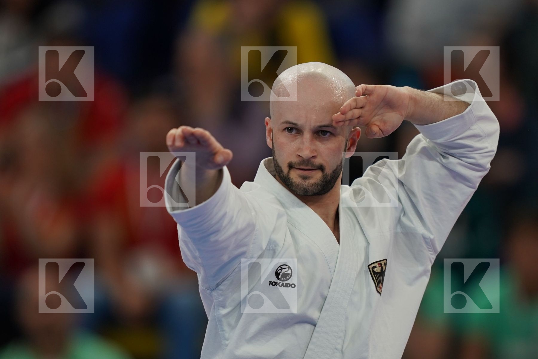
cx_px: 269
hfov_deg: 3.4
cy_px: 180
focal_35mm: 600
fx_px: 8966
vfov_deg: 2.3
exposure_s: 1/500
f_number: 2.8
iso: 800
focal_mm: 400
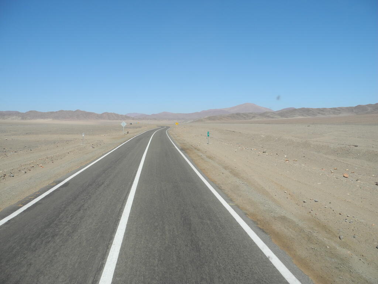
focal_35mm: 28
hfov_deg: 63.4
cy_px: 142
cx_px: 189
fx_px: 306
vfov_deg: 49.7
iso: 100
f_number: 4
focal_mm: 6
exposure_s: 1/1000
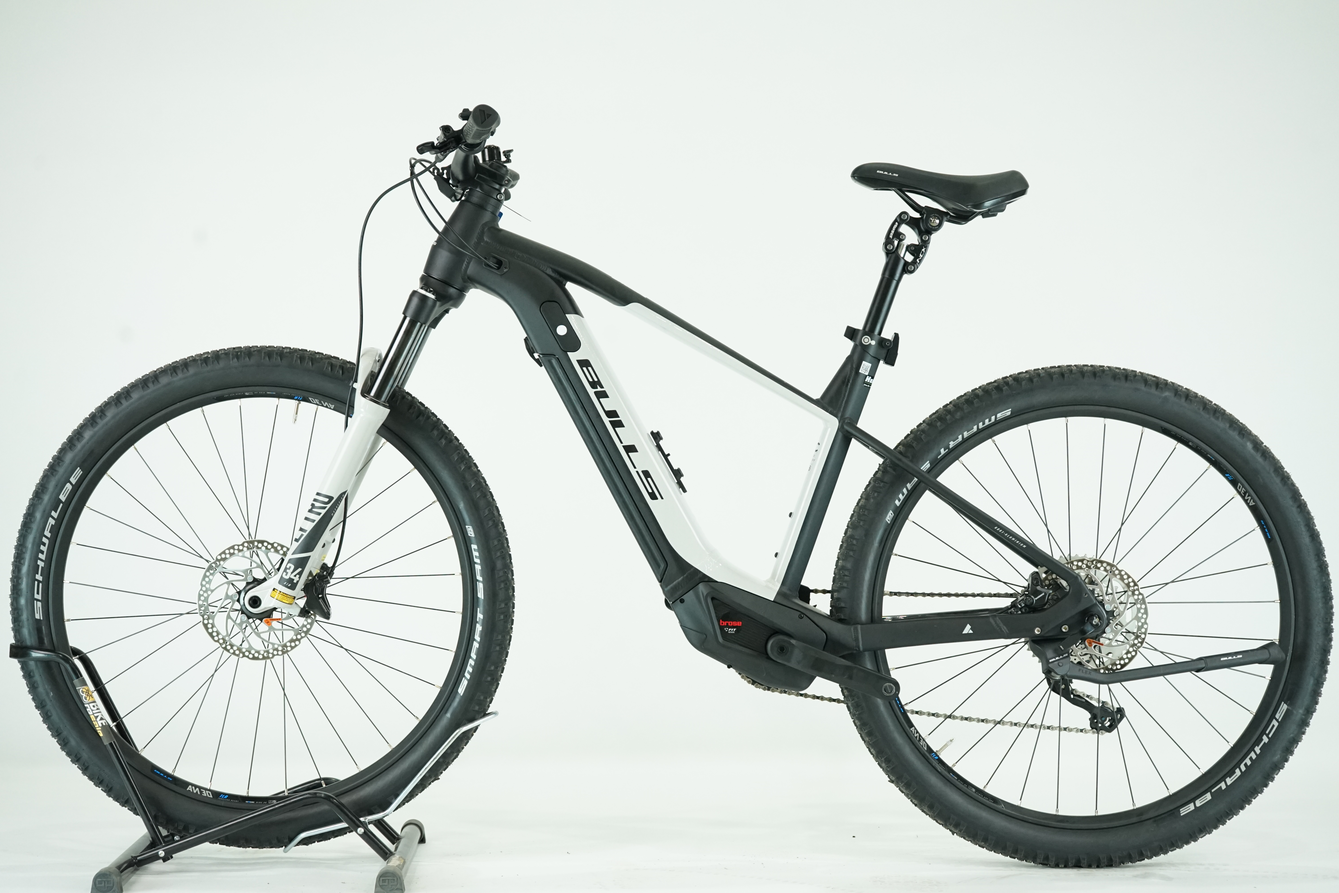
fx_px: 2120
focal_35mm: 57
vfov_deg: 23.8
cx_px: 670
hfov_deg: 35.1
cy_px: 446
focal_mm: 57
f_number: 6.3
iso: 2500
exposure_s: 1/200
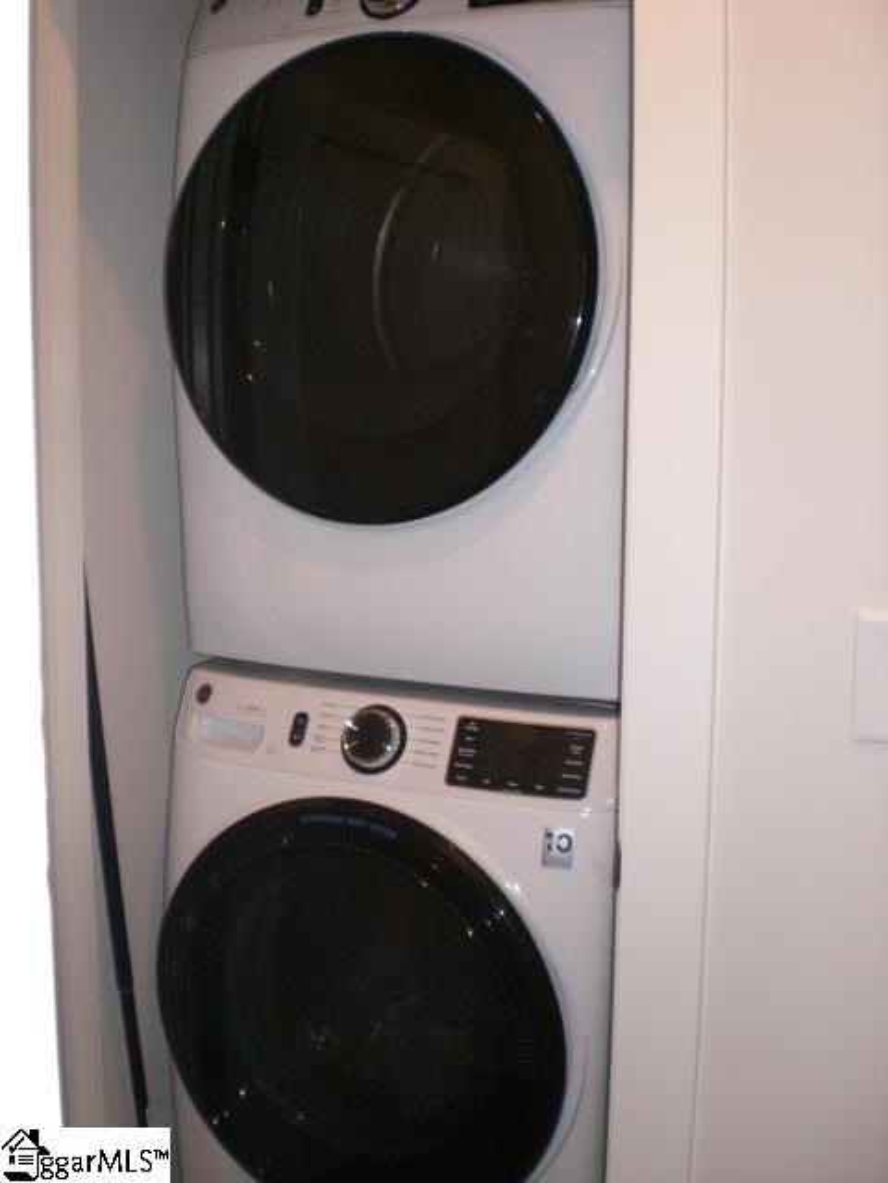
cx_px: 444
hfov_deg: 37.7
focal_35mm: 38
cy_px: 592
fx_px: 1300
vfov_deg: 49.0
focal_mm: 6.3
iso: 200
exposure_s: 1/60
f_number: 3.1
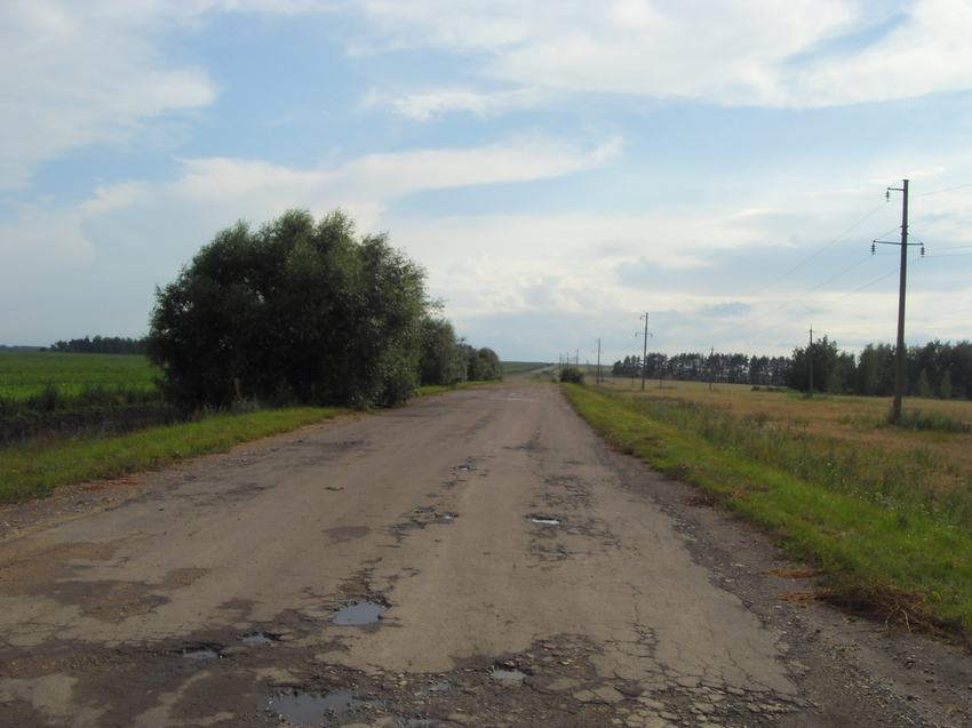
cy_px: 364
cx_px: 486
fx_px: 1095
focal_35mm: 39
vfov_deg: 36.8
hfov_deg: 47.9
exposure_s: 1/500
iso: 80
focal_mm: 6.6
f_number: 6.2
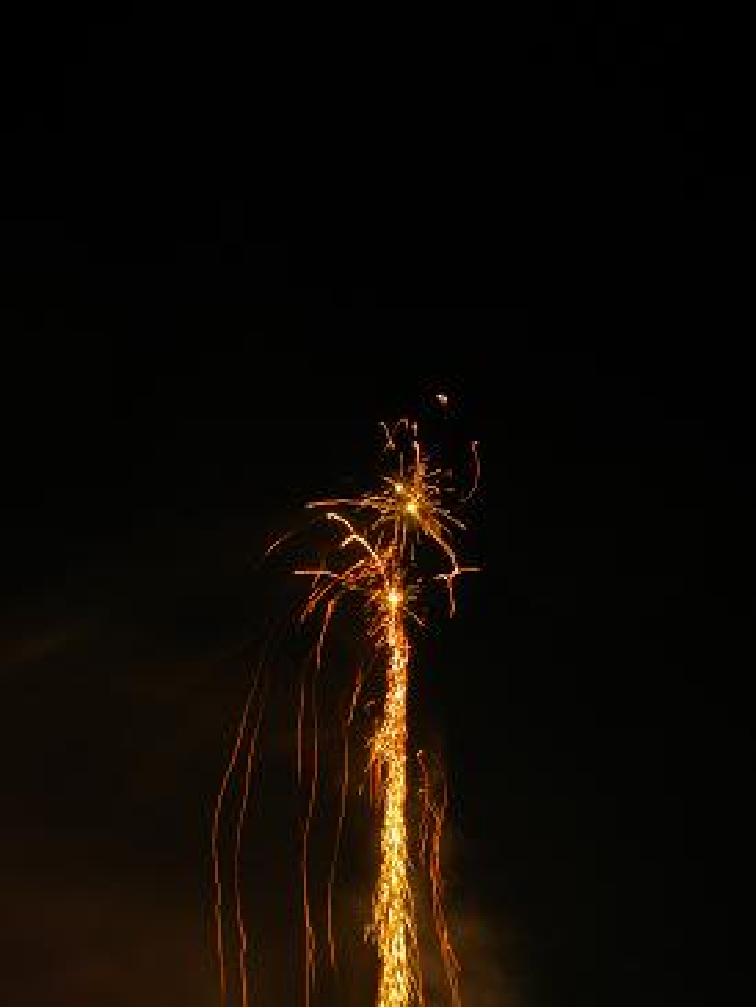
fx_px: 1019
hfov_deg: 40.7
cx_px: 378
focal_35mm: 35
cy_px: 504
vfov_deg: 52.6
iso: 80
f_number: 4.6
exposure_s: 4
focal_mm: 6.3
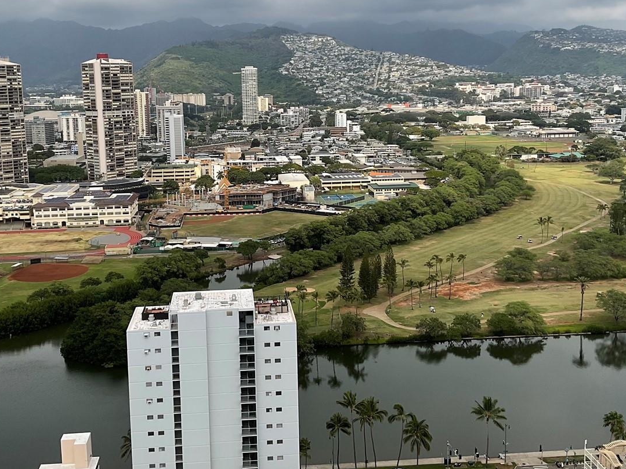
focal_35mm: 43
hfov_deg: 43.8
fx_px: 778
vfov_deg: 33.5
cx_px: 290
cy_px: 183
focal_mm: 3
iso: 16
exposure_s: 1/2667
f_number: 1.8
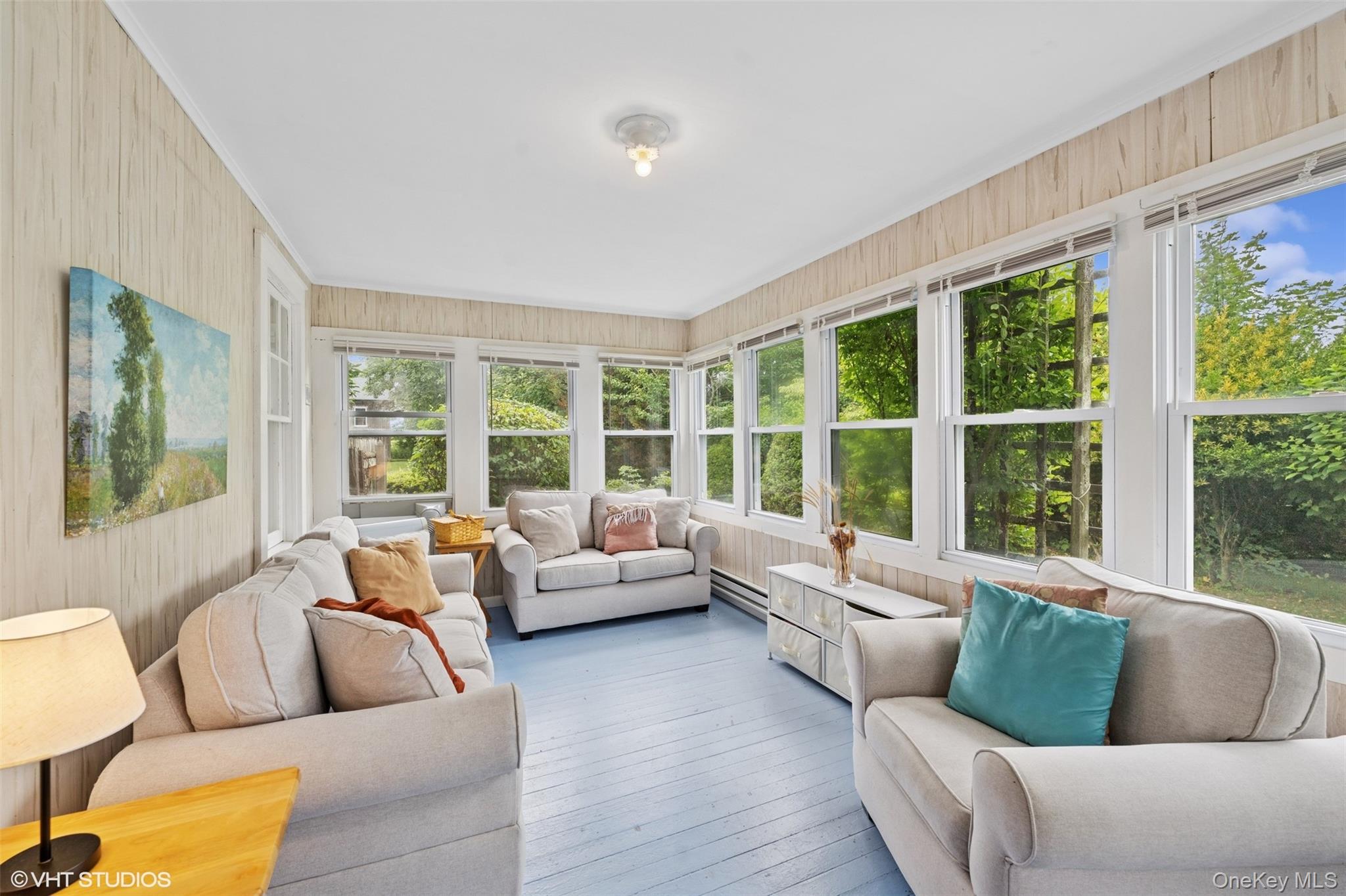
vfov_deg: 81.2
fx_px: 523
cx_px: 673
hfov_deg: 104.3
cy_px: 448
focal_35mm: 14
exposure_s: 1/250
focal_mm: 14
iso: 320
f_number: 7.1
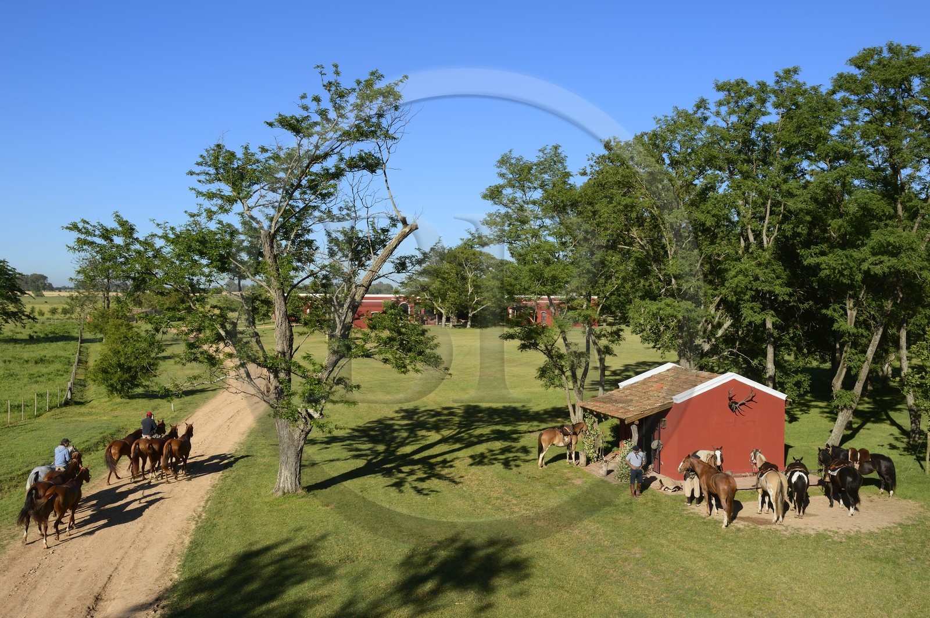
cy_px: 309
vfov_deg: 41.0
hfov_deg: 58.8
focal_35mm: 32
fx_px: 826
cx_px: 465
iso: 200
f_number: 10
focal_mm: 32
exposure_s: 1/320
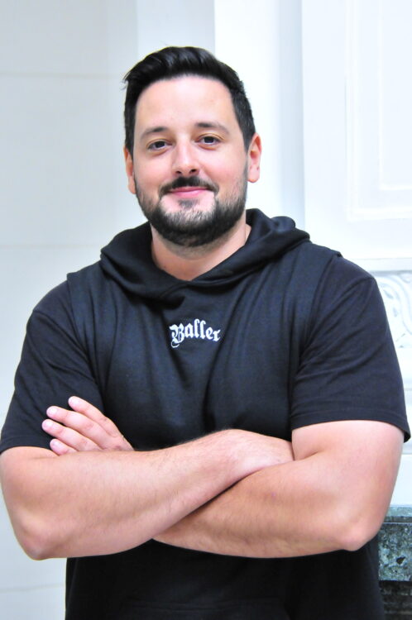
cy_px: 310
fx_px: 1859
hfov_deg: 12.6
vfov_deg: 18.9
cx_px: 206
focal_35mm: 108
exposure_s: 1/125
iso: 3200
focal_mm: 72
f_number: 5.6
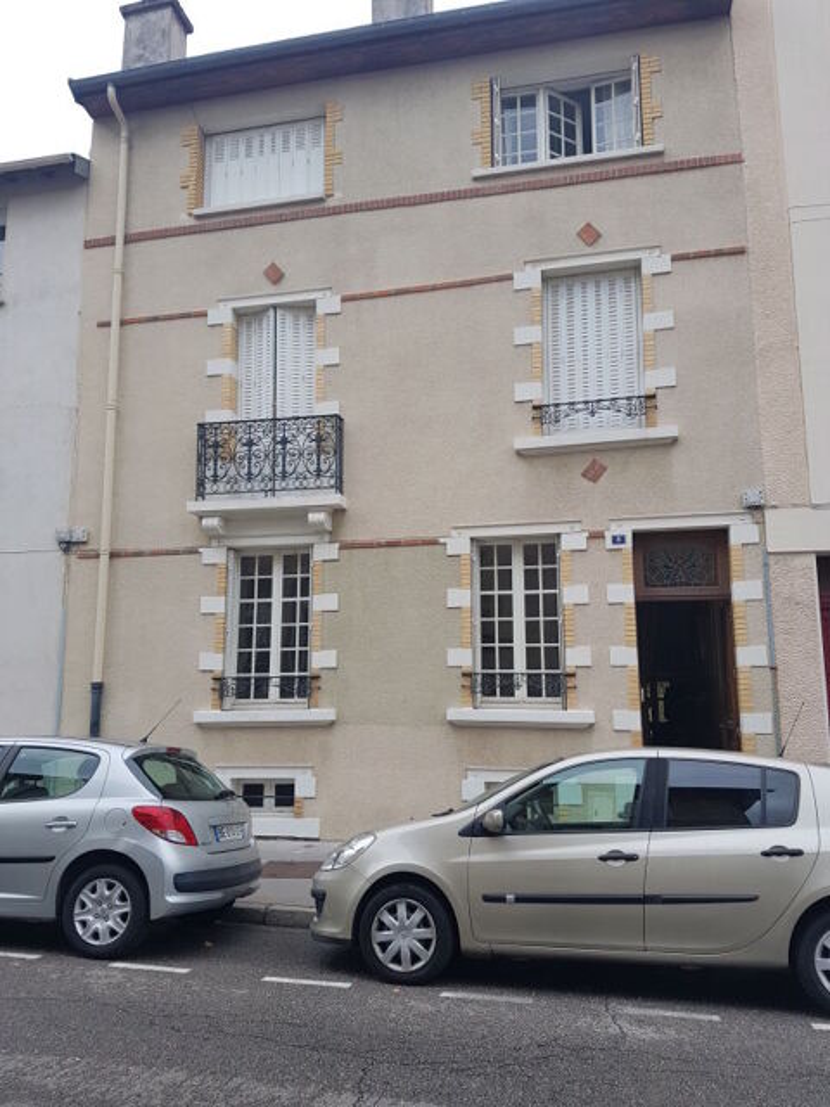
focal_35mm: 26
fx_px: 831
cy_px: 554
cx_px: 415
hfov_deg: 53.1
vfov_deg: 67.3
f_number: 1.7
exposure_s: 1/299
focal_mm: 4.2
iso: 40
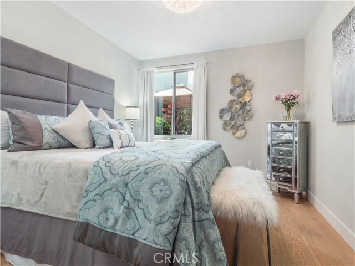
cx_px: 178
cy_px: 133
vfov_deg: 78.1
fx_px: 164
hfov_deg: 94.5
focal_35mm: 16
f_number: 8
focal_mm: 8
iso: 200
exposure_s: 1/30
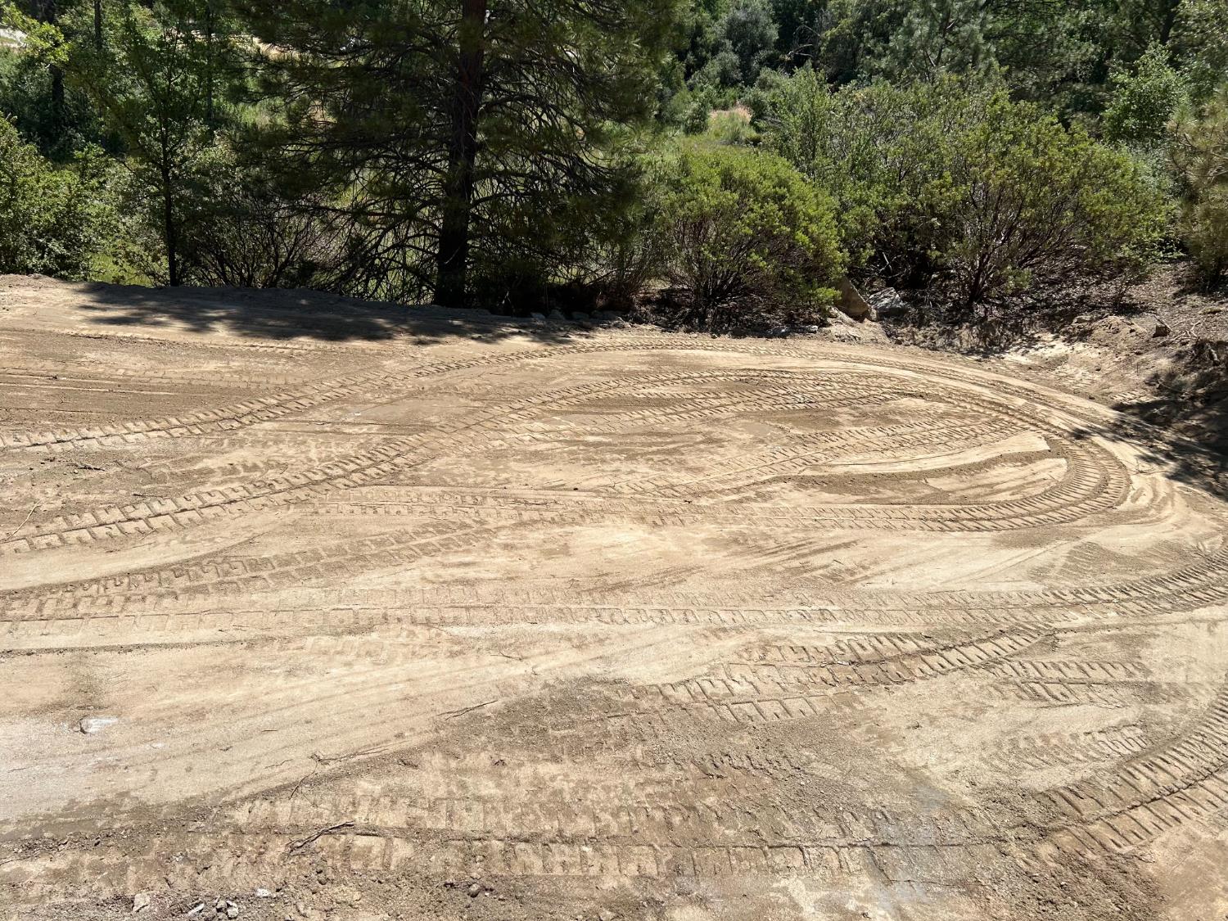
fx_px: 922
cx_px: 614
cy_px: 460
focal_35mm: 26
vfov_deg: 53.1
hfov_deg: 67.3
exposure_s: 1/4831
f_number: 1.5
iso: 50
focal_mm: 5.7
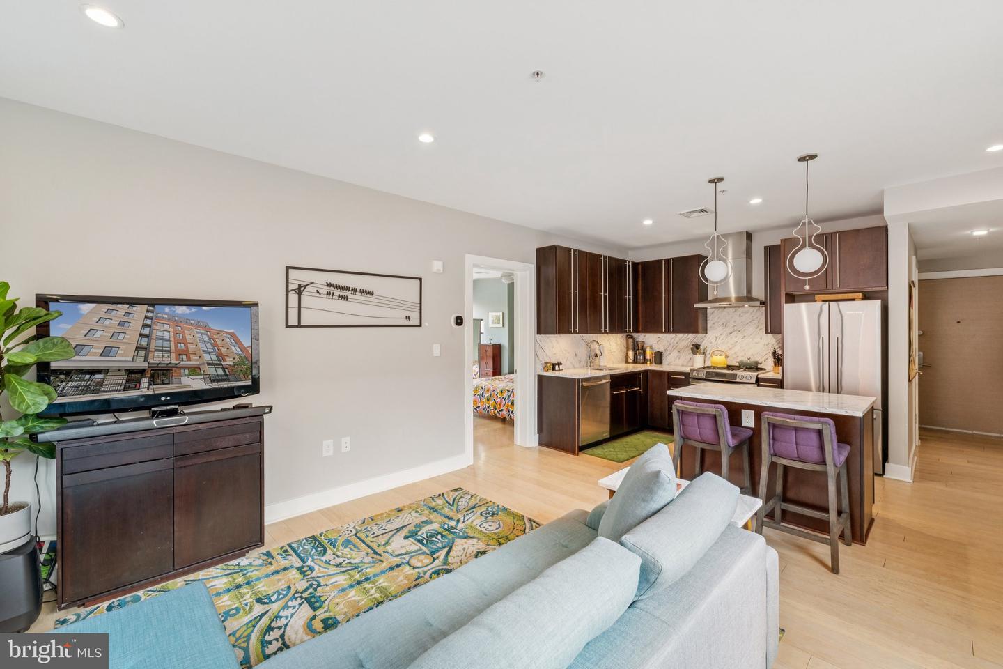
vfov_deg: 77.3
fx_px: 418
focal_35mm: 15
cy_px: 334
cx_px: 502
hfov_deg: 100.4
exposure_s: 1/10
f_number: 9
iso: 250
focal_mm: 10
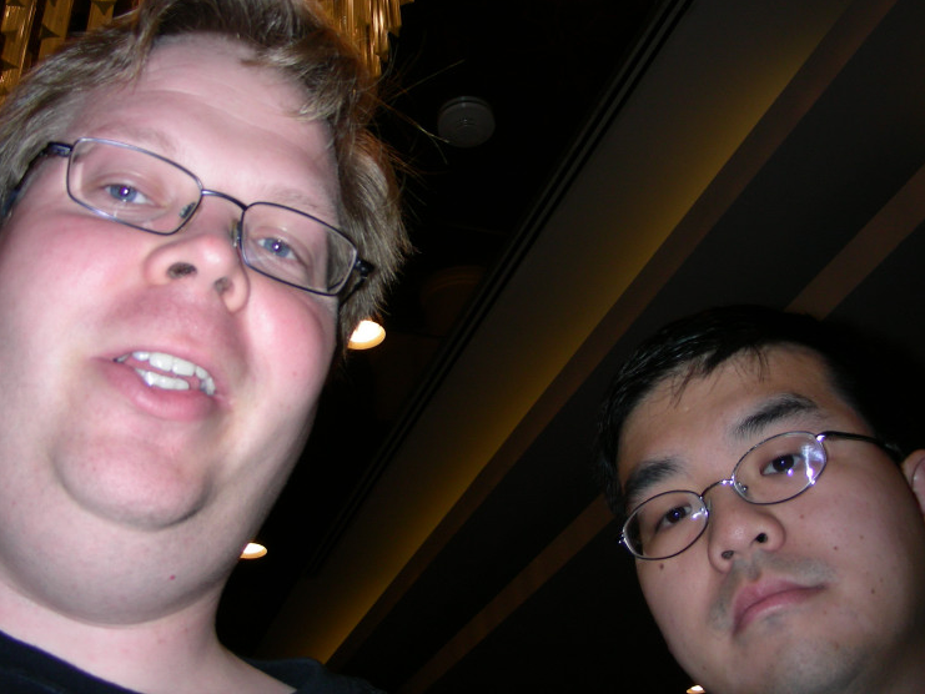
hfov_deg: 45.8
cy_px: 359
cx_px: 467
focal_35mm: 41
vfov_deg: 35.1
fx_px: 1096
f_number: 3.5
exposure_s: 1/60.1
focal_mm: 6.3
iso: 50
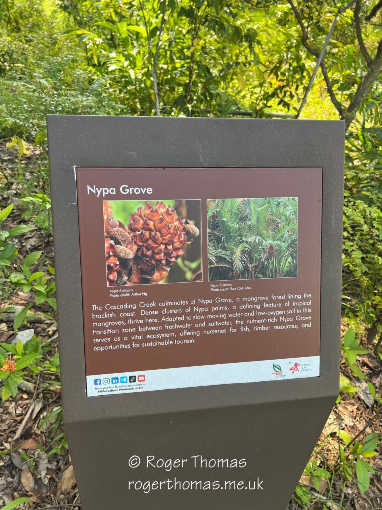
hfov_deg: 53.1
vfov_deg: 67.3
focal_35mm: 26
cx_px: 191
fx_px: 383
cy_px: 255
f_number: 1.5
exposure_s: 1/248
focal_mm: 5.7
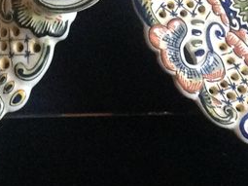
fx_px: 981
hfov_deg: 14.3
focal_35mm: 137
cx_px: 22
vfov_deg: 10.7
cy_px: -30
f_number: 2.4
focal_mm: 4.28
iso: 640
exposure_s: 1/15
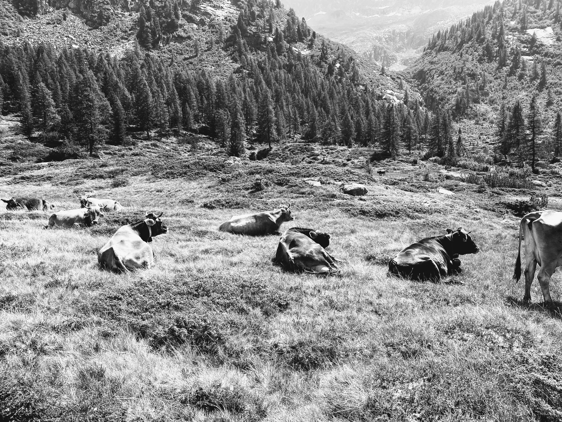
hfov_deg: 67.3
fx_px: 422
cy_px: 211
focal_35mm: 26
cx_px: 281
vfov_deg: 53.1
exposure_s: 1/1316
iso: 32
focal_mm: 4.25
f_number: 1.8
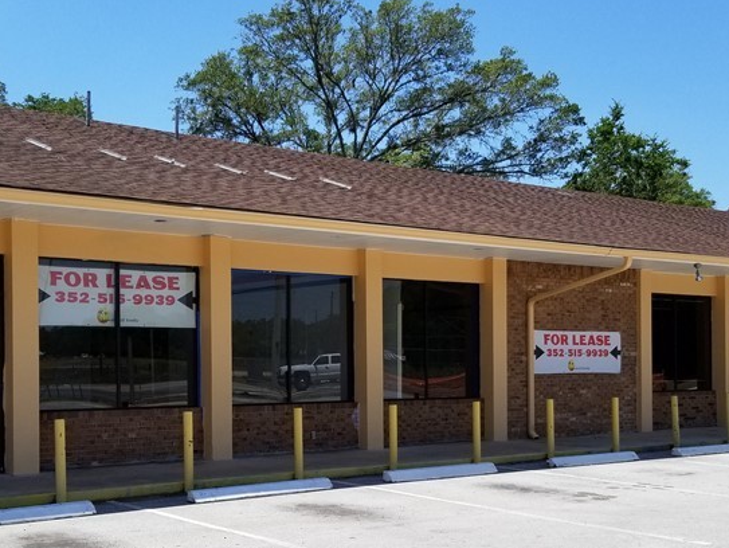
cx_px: 341
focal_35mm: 49
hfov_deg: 38.9
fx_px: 1033
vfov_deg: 29.4
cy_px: 385
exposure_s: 1/2408
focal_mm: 4.25
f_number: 1.7
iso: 50
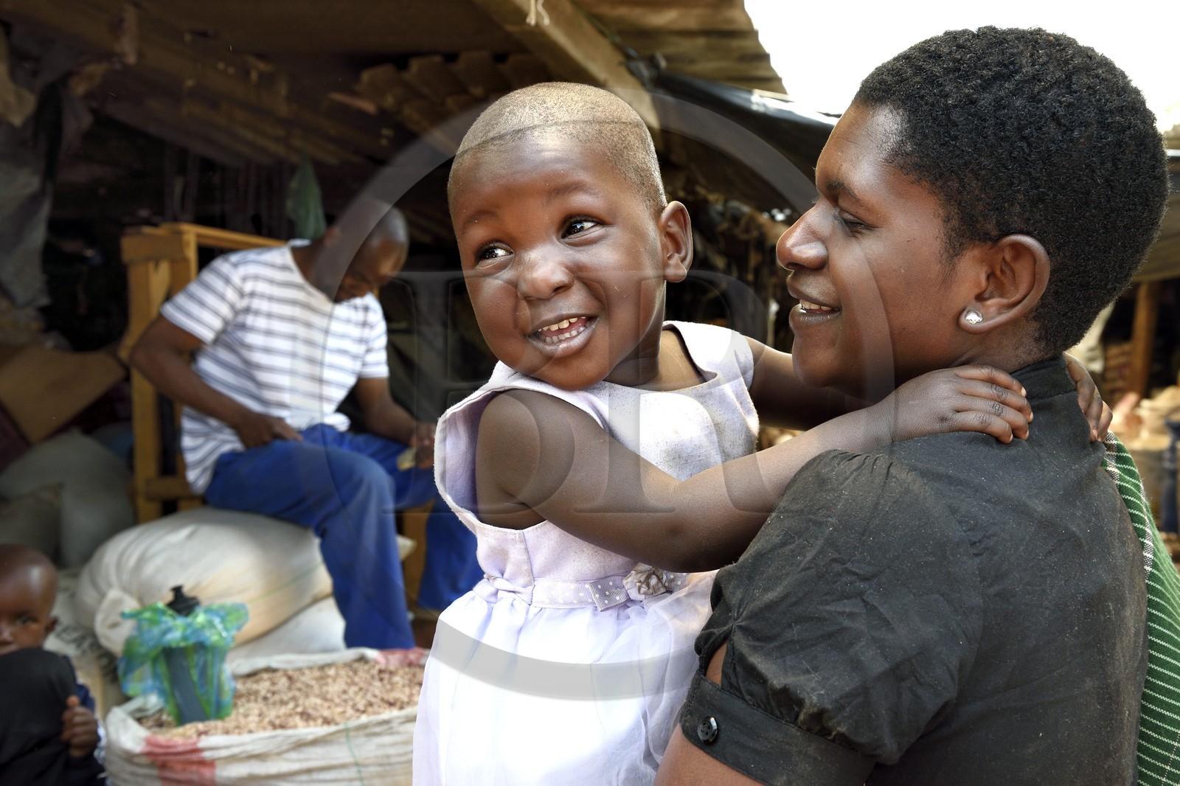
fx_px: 1245
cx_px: 590
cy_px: 393
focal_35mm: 38
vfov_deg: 35.0
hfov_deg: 50.7
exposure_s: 1/160
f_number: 9
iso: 800
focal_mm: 38
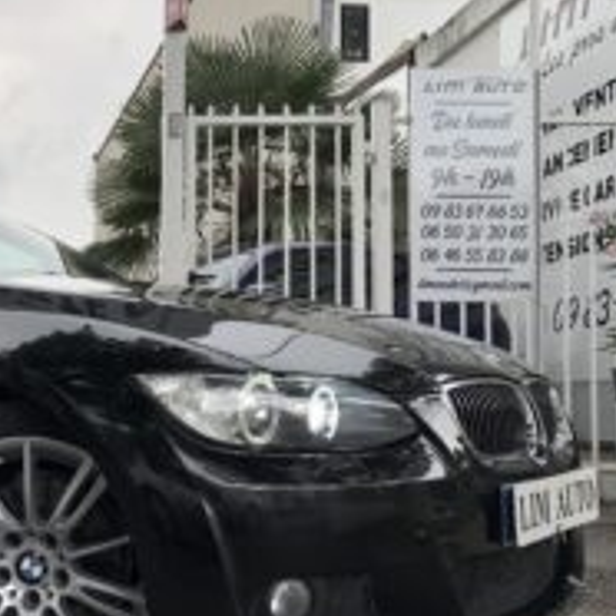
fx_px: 1007
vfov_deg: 33.9
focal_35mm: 50
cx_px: 8
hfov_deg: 31.6
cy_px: 376
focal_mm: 3.99
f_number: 1.8
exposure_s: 1/174
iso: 20
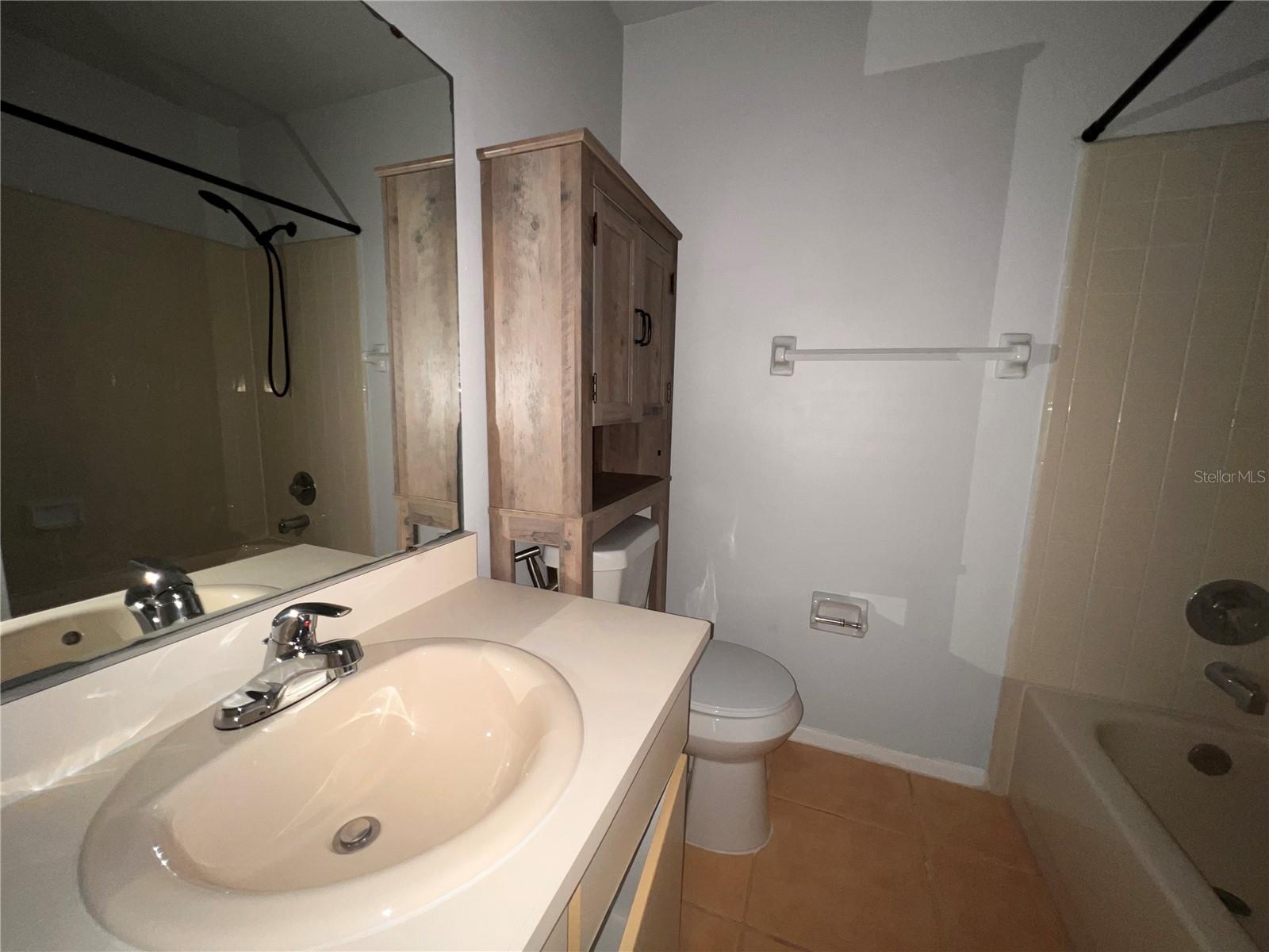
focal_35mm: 13
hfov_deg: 106.2
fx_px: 477
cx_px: 634
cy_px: 476
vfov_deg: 89.9
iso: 64
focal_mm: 1.57
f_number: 1.8
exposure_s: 1/34
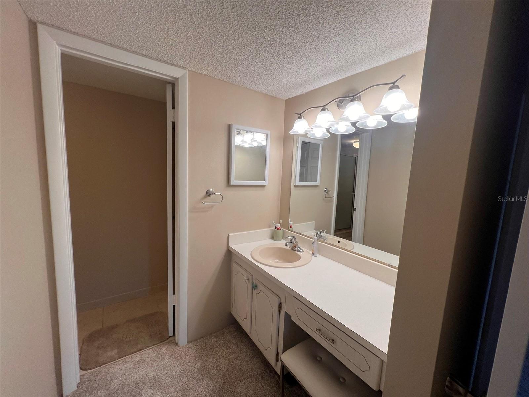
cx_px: 264
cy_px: 198
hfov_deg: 106.2
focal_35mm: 13
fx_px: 199
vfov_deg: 89.9
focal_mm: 1.57
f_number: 1.8
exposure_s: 1/120
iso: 64
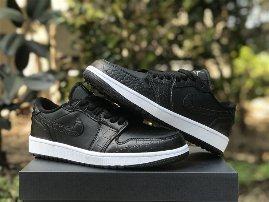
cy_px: 101
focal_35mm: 57
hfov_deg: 33.8
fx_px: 443
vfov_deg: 25.7
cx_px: 134
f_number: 2.8
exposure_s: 1/128
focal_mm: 6.6
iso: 20
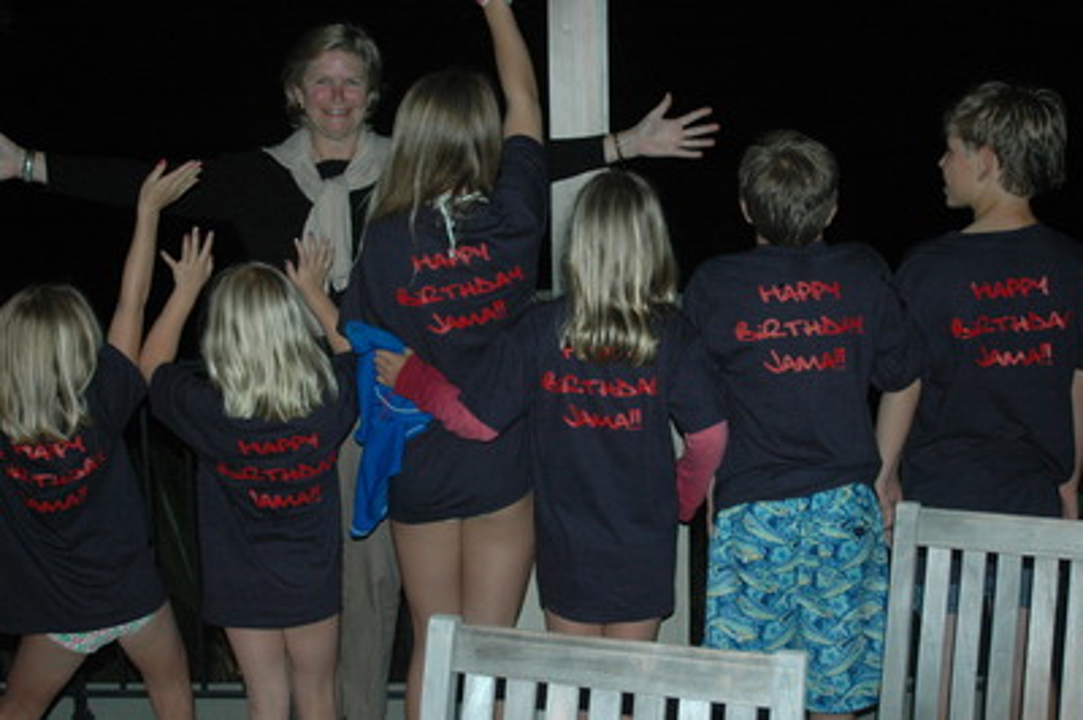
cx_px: 542
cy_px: 360
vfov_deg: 31.8
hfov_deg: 46.4
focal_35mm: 42
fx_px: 1262
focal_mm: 28
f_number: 4
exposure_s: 1/60
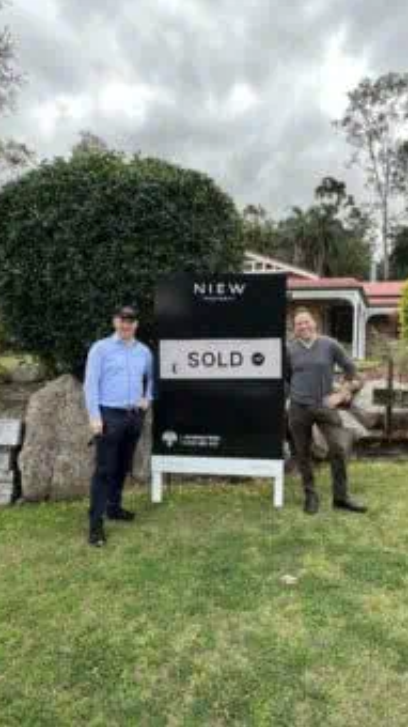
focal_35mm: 19
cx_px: 269
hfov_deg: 57.1
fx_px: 366
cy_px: 364
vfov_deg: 89.6
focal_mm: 1.6
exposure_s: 1/225
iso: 32
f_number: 1.8
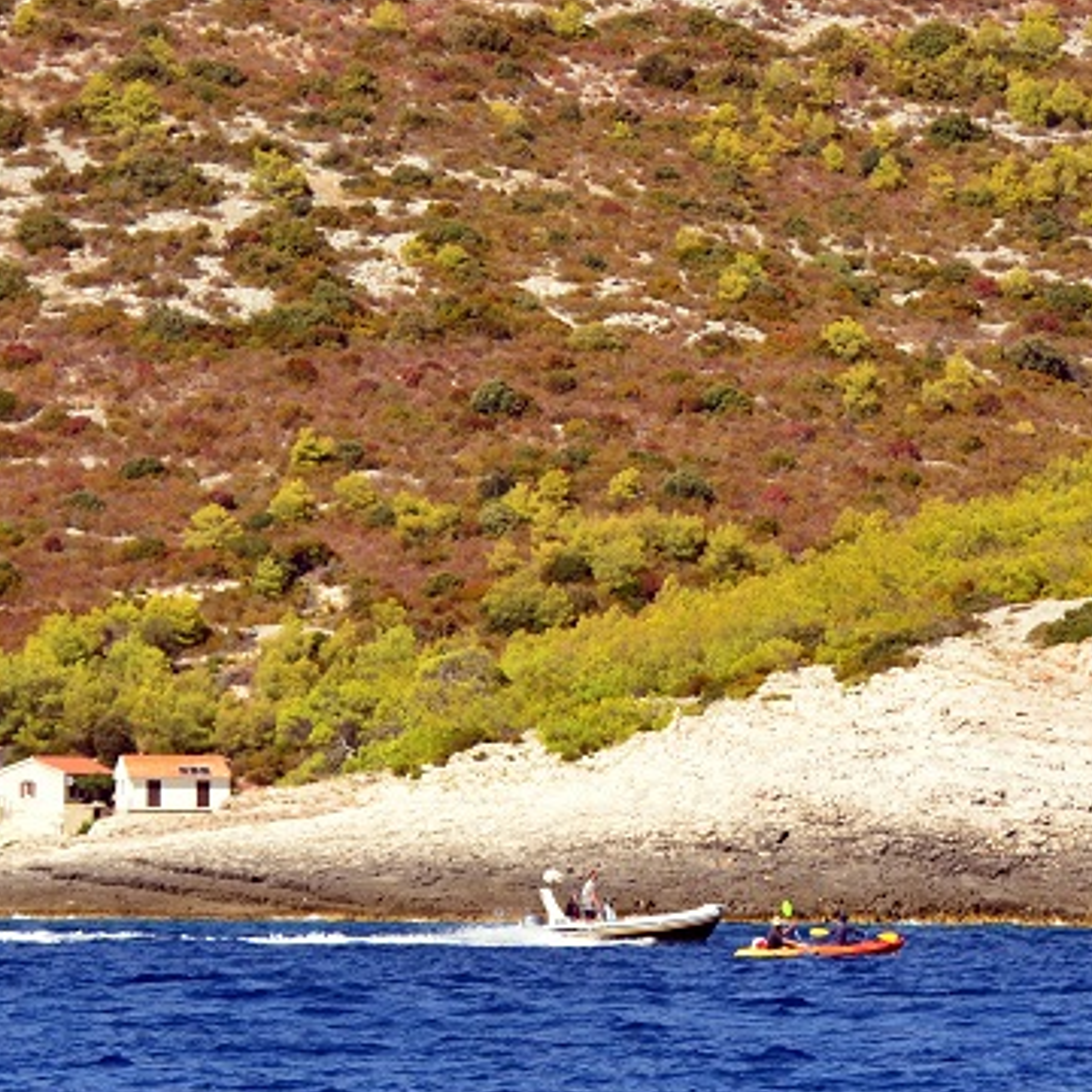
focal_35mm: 247
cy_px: 359
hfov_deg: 7.1
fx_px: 8816
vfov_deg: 7.1
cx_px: 796
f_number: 4.5
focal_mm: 70
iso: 640
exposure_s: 1/4000
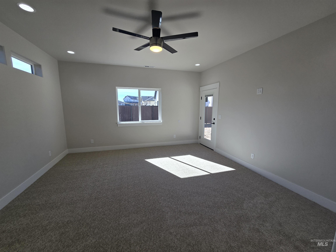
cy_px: 126
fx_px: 126
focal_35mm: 13
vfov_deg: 89.9
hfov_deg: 106.2
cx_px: 168
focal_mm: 2.2
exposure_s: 1/496
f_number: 2.2
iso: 50
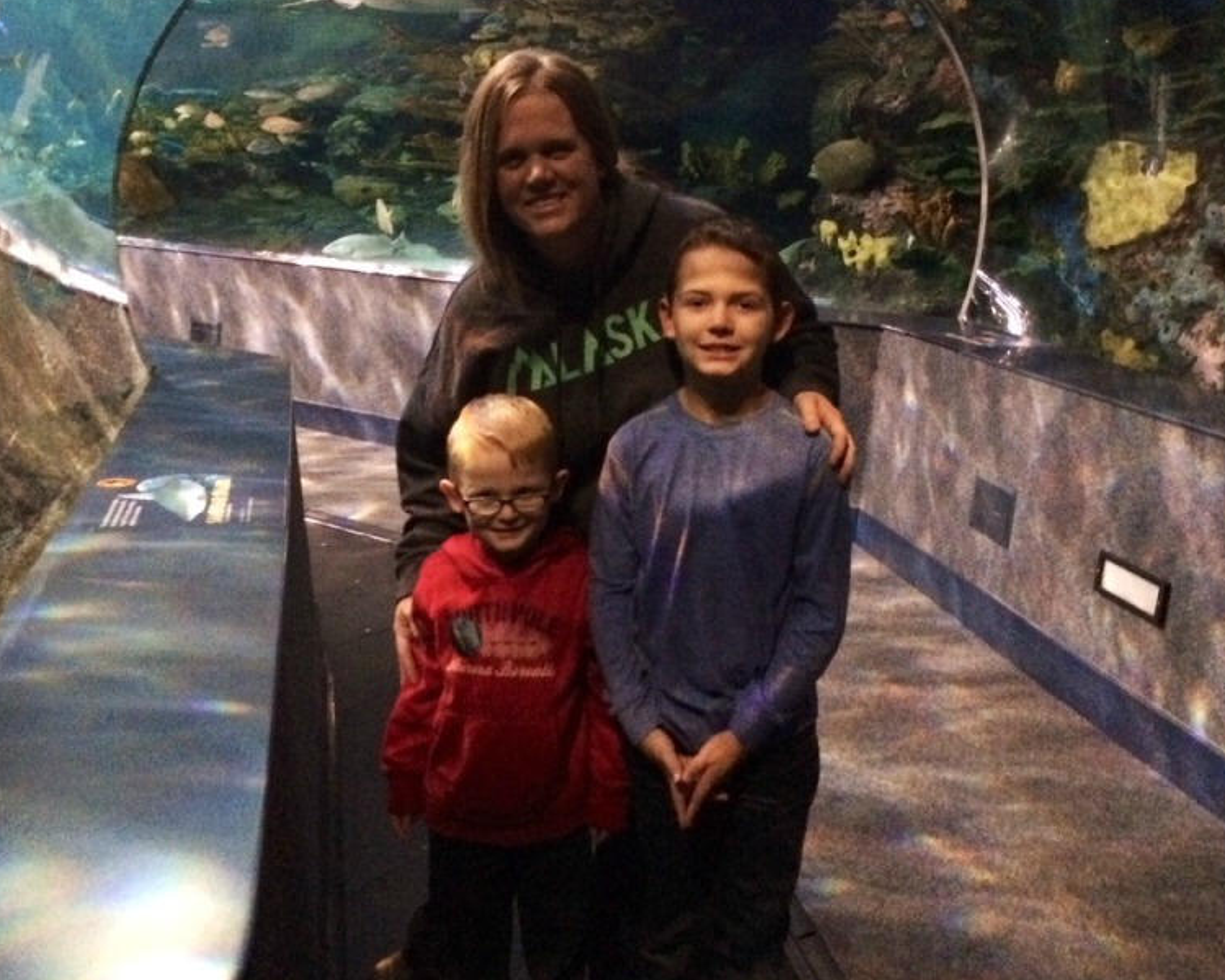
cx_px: 609
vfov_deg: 37.3
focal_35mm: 40
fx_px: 1450
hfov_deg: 45.8
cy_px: 448
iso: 640
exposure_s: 1/15
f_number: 2.2
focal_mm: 4.12
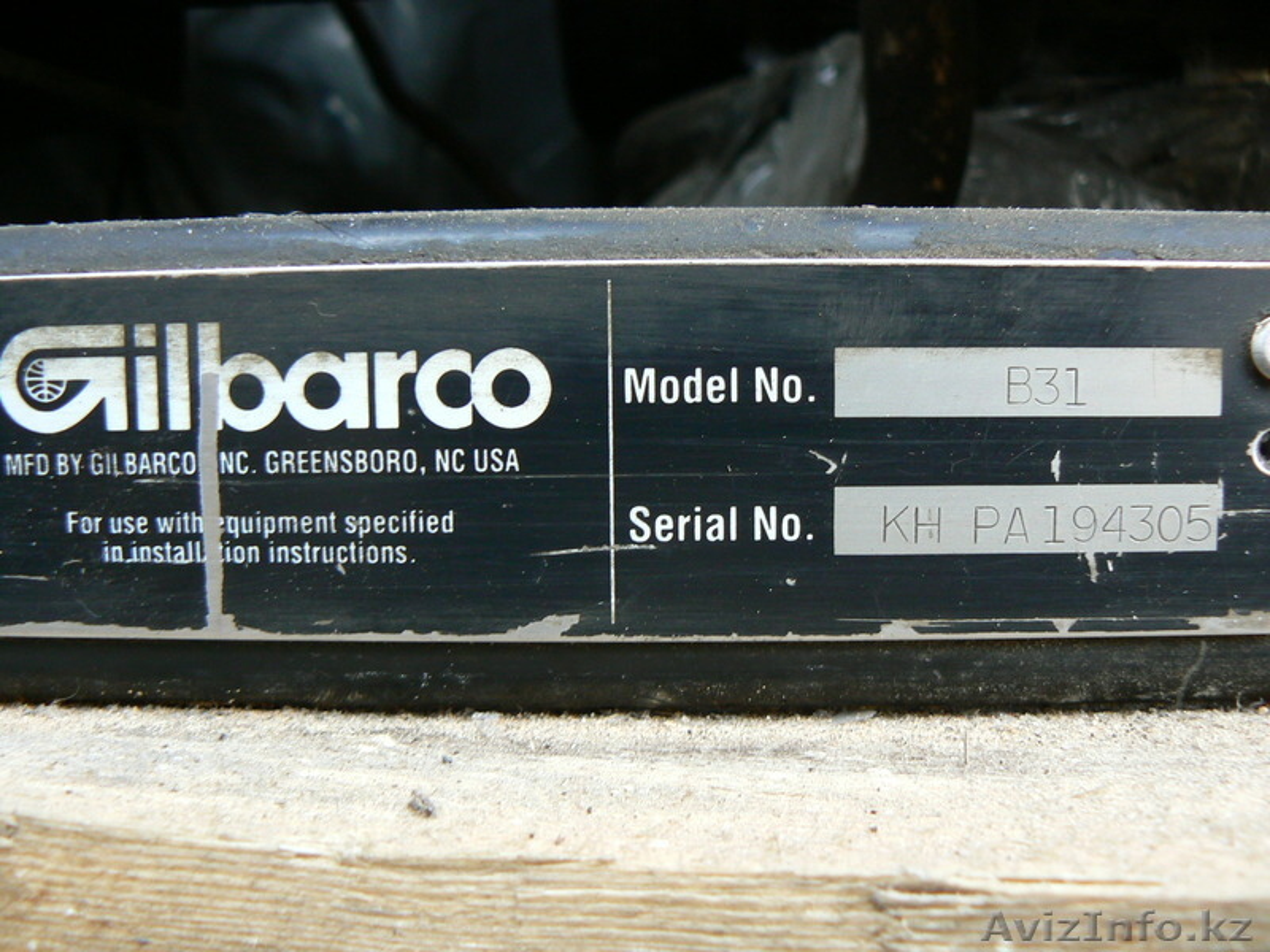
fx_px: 1321
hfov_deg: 51.4
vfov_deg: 39.7
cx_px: 635
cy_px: 476
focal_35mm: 36
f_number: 2.8
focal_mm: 6
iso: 100
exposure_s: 1/30
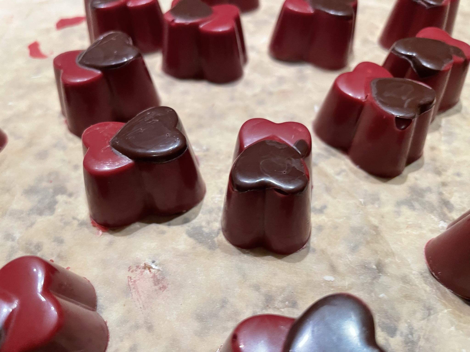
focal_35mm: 26
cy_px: 176
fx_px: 353
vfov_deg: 53.1
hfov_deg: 67.3
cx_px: 235
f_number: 1.6
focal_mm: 4.2
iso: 250
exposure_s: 1/50
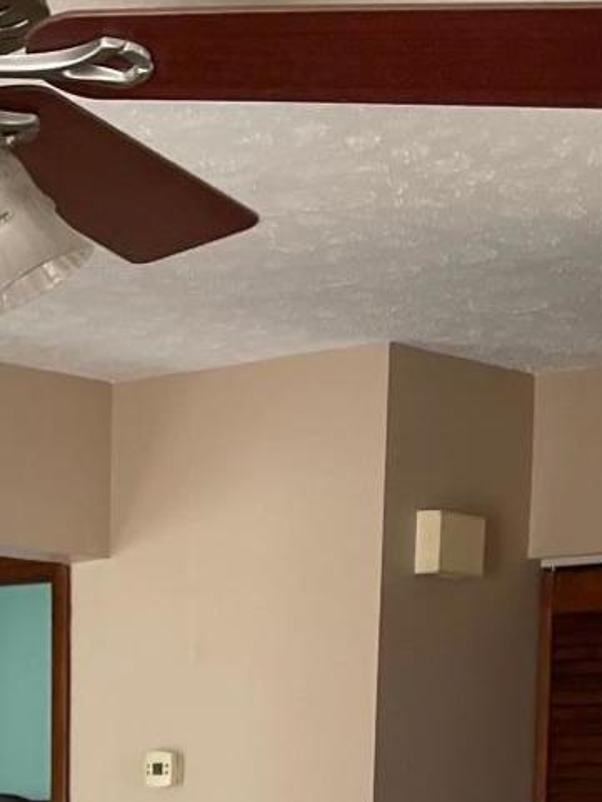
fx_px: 2503
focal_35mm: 108
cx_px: -17
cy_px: 1120
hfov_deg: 13.5
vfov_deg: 16.9
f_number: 1.6
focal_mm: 4.2
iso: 125
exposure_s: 1/121
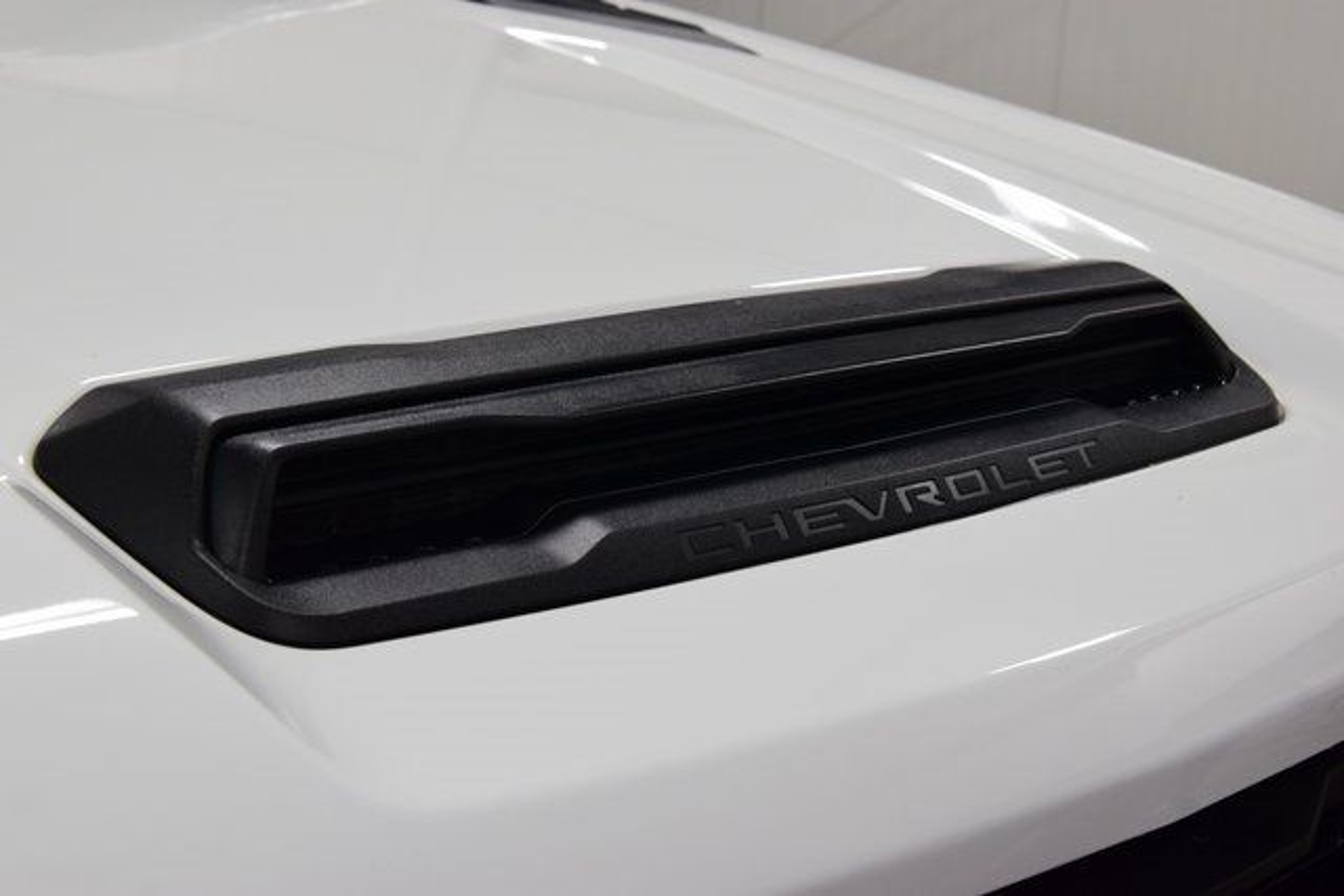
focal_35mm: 60
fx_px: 2240
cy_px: 448
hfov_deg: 33.4
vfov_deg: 22.6
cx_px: 672
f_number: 8
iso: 1000
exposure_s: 1/60
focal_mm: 40
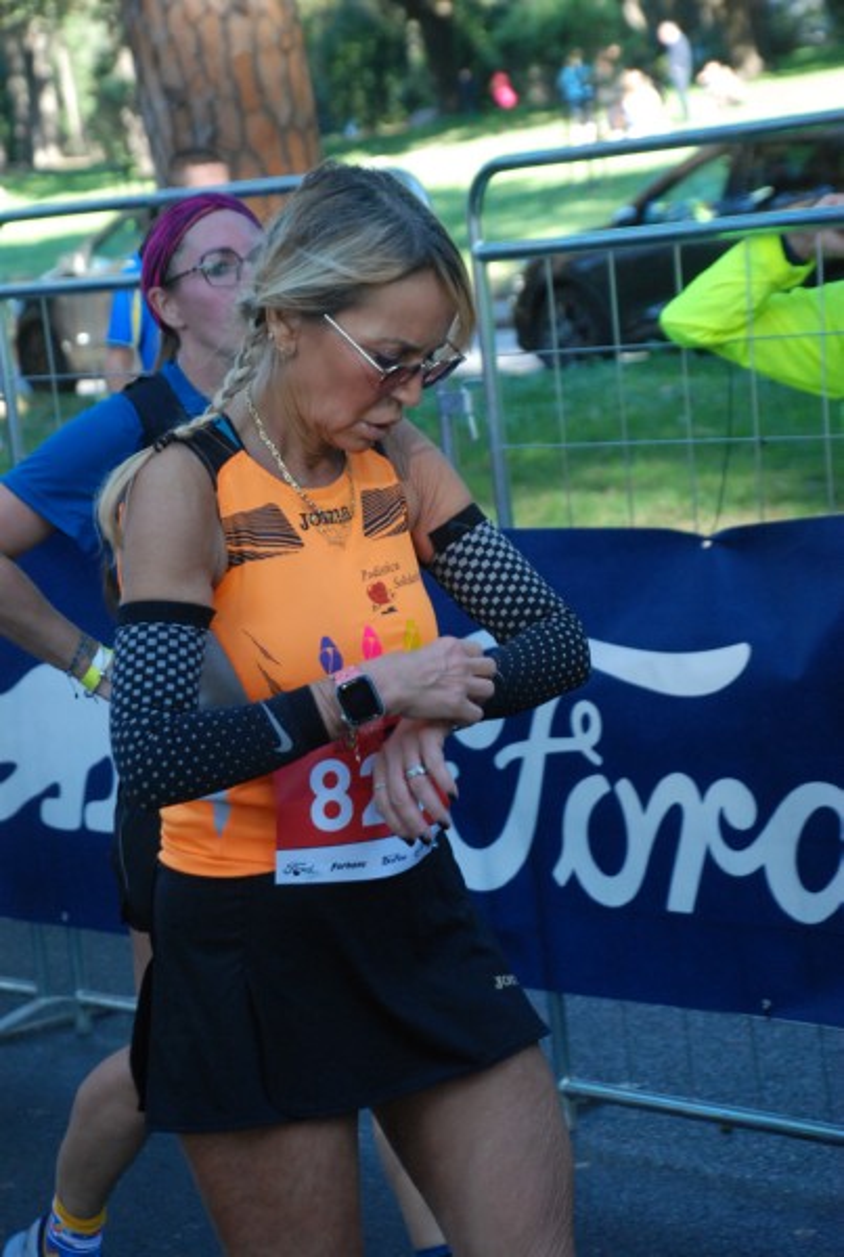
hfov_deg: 13.1
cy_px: 628
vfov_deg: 19.4
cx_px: 422
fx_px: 3673
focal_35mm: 105
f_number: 5.6
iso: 1000
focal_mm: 70
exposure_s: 1/250
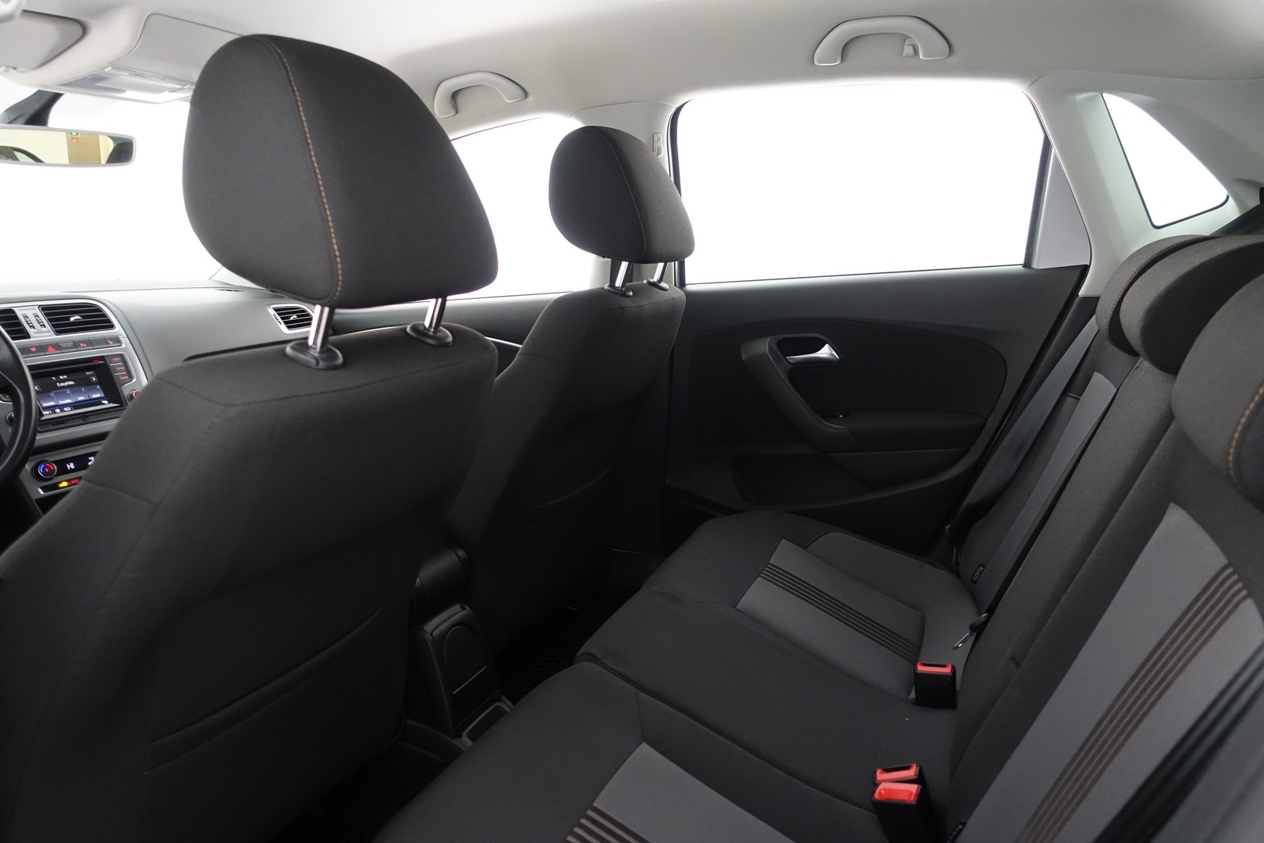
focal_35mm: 24
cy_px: 422
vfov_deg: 53.1
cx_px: 632
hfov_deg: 73.7
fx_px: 843
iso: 1000
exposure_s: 1/30
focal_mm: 8.8
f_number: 2.5
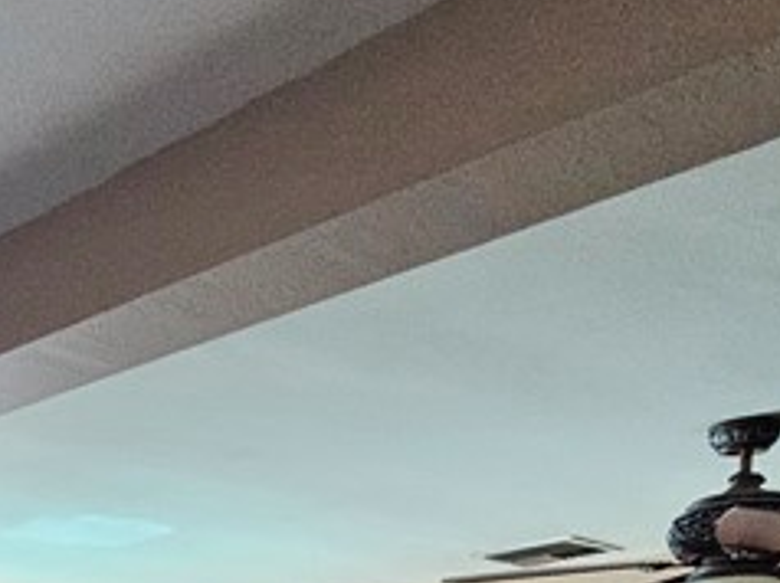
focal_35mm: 56
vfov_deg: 20.2
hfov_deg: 30.1
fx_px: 1261
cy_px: 996
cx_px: -118
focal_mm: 2.2
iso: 500
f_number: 2.2
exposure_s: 1/77.4
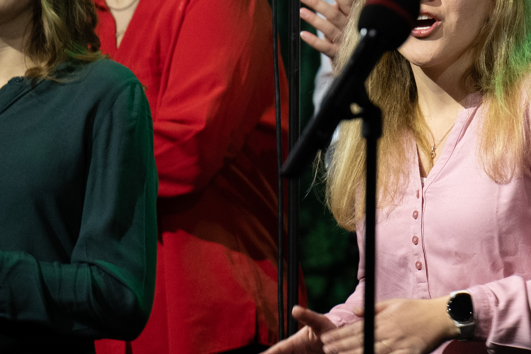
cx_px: 962
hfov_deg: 2.4
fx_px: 12418
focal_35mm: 842
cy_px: -45
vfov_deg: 1.6
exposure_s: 1/160
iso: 1000
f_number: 3.5
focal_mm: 200
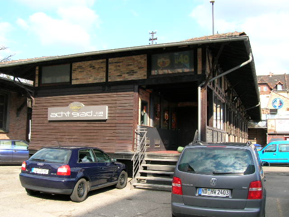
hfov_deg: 54.0
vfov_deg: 41.8
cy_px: 108
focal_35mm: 34
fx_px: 284
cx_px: 144
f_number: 4.9
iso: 50
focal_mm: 5.7
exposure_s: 1/110
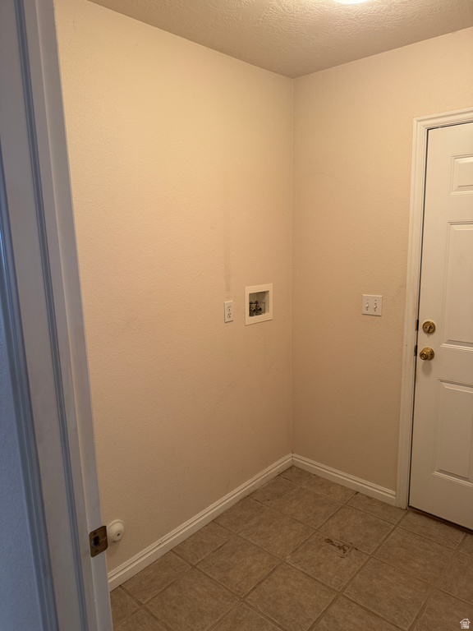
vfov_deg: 71.6
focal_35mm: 24
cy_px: 316
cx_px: 236
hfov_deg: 56.8
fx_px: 437
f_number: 1.78
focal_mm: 6.76
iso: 200
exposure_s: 1/60
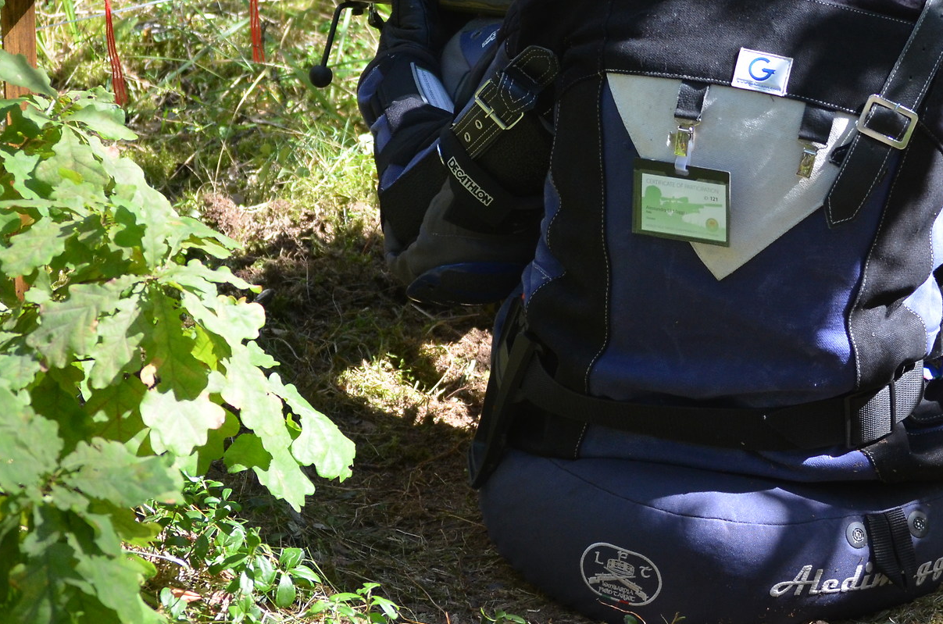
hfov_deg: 12.5
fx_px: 4286
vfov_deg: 8.3
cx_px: 766
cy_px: 101
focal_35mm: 164
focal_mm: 55
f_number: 4
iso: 800
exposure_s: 1/800
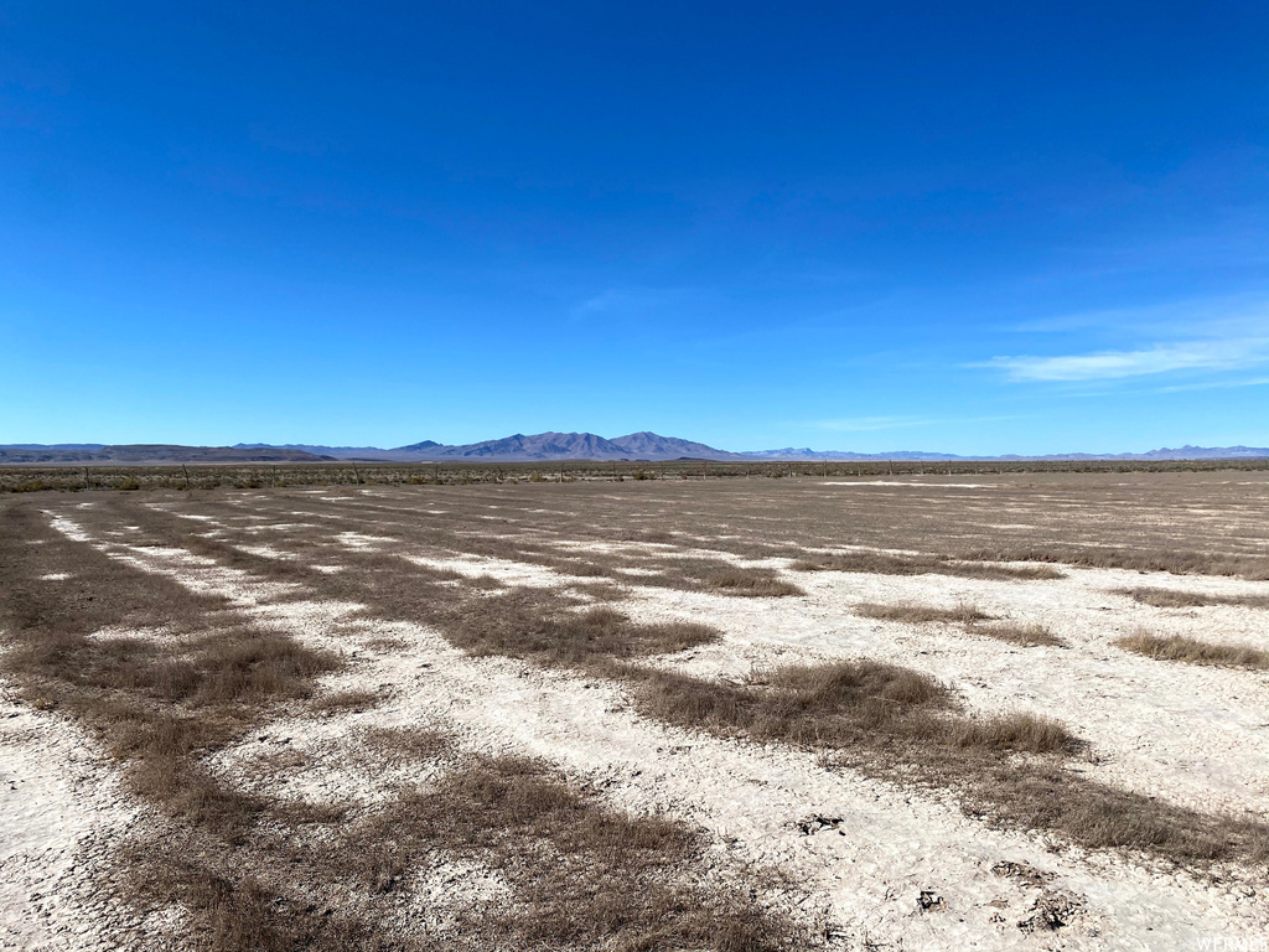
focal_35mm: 26
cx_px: 634
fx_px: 953
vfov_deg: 53.1
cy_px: 476
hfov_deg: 67.3
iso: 32
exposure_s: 1/5236
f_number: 1.8
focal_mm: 4.25
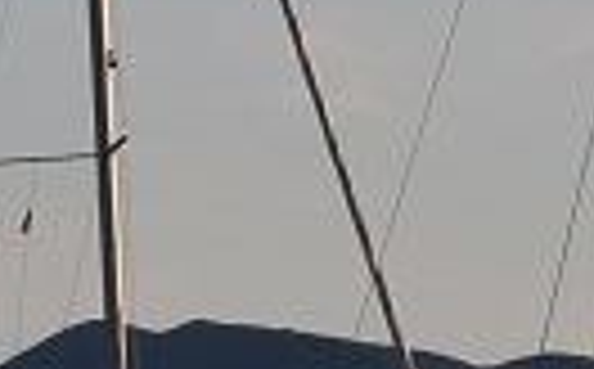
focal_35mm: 578
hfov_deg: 3.6
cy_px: 61
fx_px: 9341
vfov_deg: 2.3
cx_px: -245
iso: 250
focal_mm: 50
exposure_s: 1/500
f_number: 10
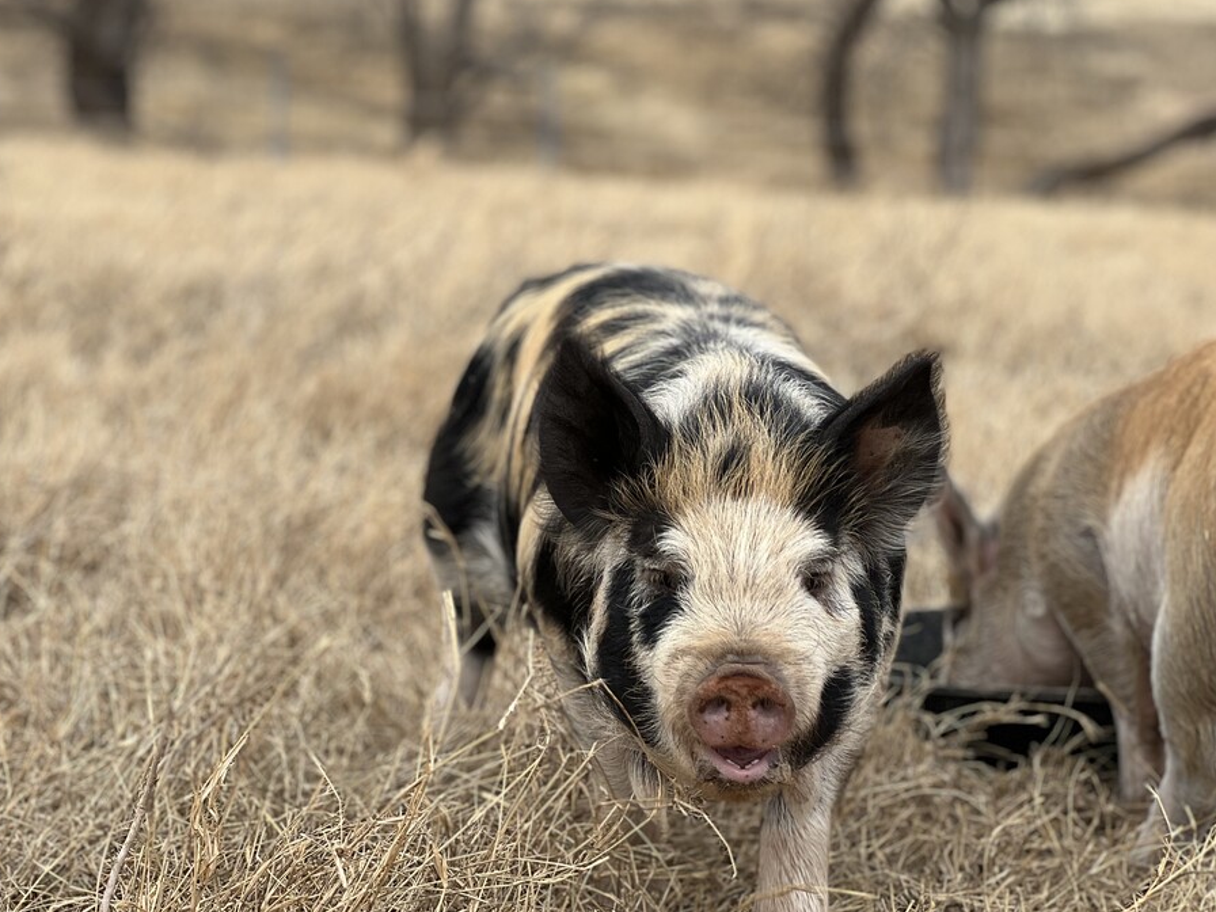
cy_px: 460
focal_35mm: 88
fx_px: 3091
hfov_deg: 22.2
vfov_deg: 16.8
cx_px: 544
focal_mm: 9
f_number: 2.8
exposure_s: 1/296
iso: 25
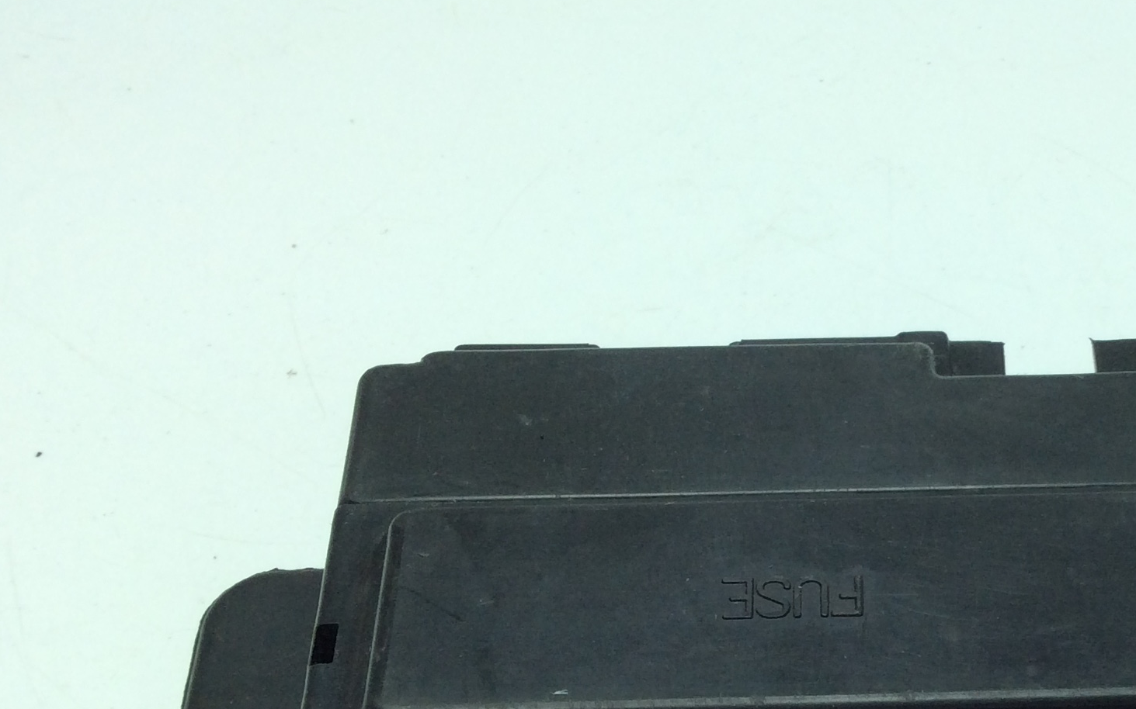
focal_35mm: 60
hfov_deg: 33.1
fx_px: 1857
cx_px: 904
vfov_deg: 21.2
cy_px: 640
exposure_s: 1/349
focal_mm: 3.3
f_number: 2.4
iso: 32
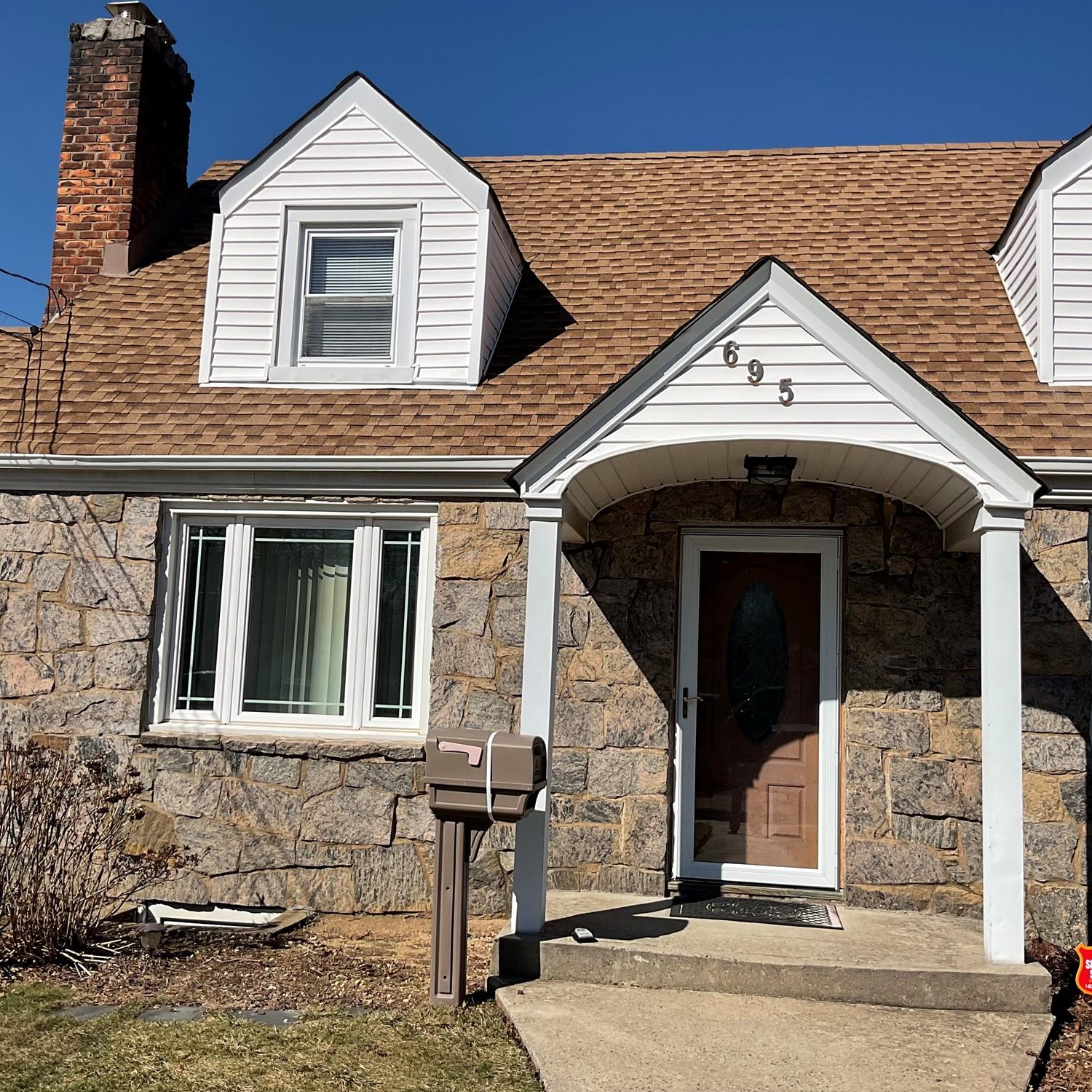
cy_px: 552
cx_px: 545
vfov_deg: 47.2
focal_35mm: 35
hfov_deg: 47.2
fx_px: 1249
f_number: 1.8
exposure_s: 1/3788
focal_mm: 3
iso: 16
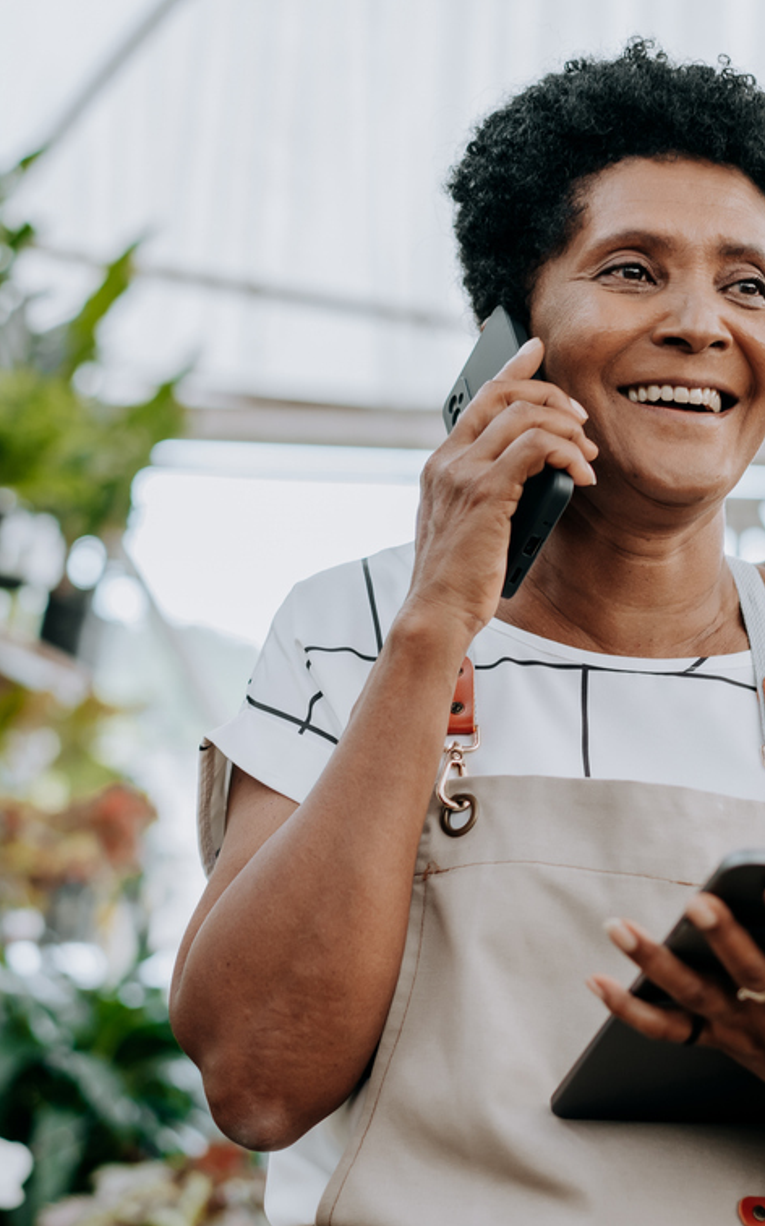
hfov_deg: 14.0
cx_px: 569
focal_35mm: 93
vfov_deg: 22.3
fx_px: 3105
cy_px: 637
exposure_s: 1/125
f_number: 2.2
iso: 250
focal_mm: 55
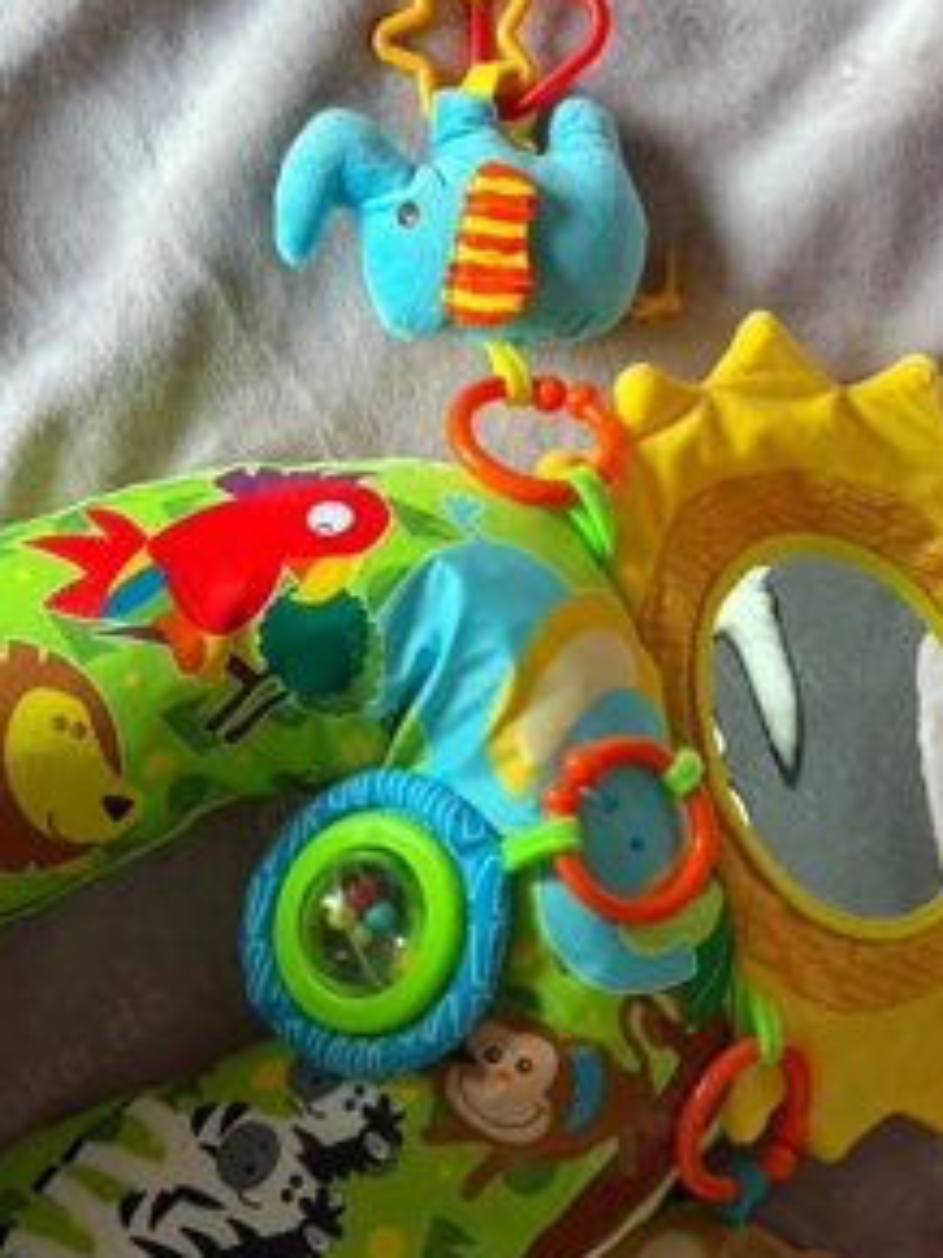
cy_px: 791
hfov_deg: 22.2
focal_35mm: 66
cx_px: 472
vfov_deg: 29.3
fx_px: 2399
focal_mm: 6.76
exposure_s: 1/40
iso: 250
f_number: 1.78
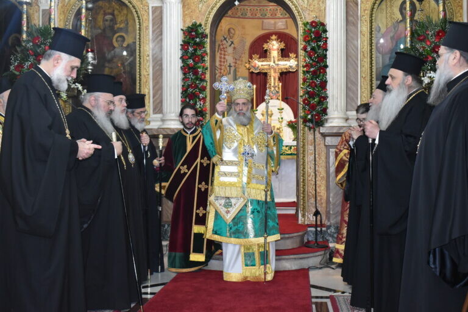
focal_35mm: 44
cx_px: 234
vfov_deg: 30.8
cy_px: 156
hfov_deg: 45.0
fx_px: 565
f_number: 4.2
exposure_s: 1/60
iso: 1800
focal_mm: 29
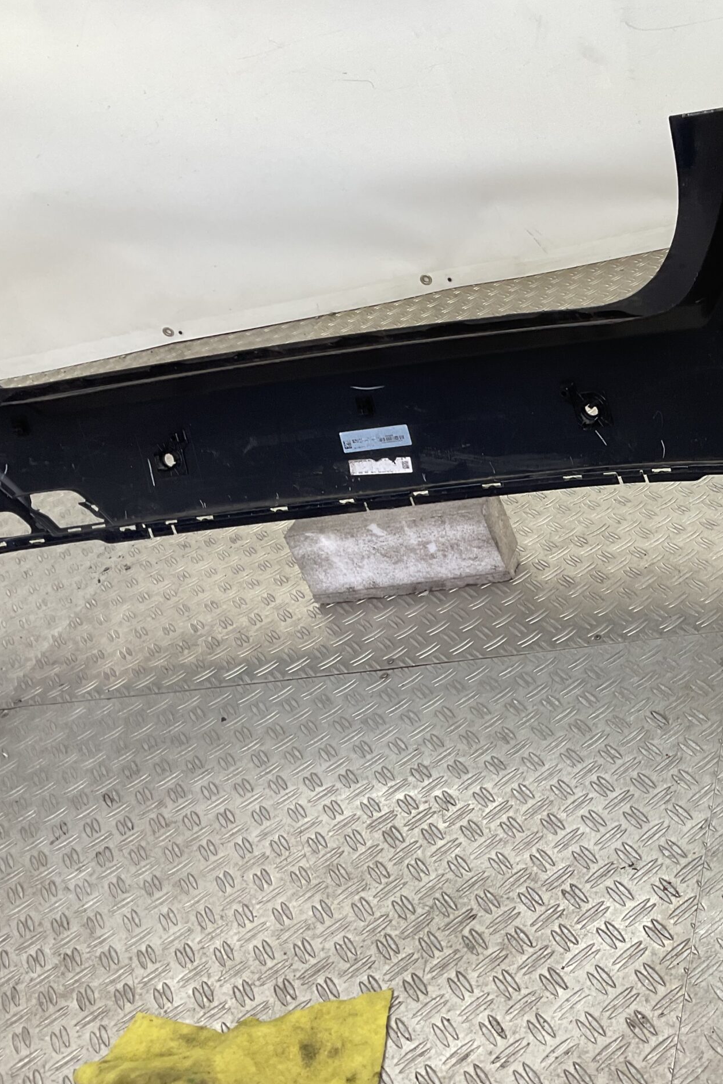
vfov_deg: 47.4
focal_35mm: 41
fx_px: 1235
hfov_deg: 30.8
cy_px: 543
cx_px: 679
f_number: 1.8
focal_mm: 3
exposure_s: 1/120
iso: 32
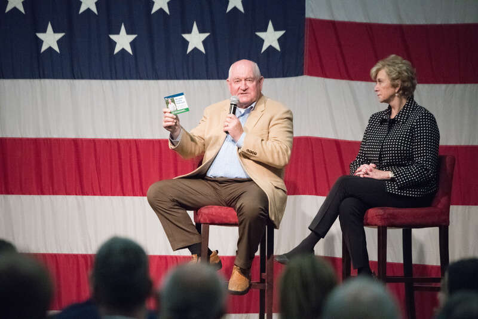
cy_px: 160
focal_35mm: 320
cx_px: 239
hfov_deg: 6.4
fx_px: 4248
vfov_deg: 4.3
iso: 20000
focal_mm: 320
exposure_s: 1/400
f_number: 6.3
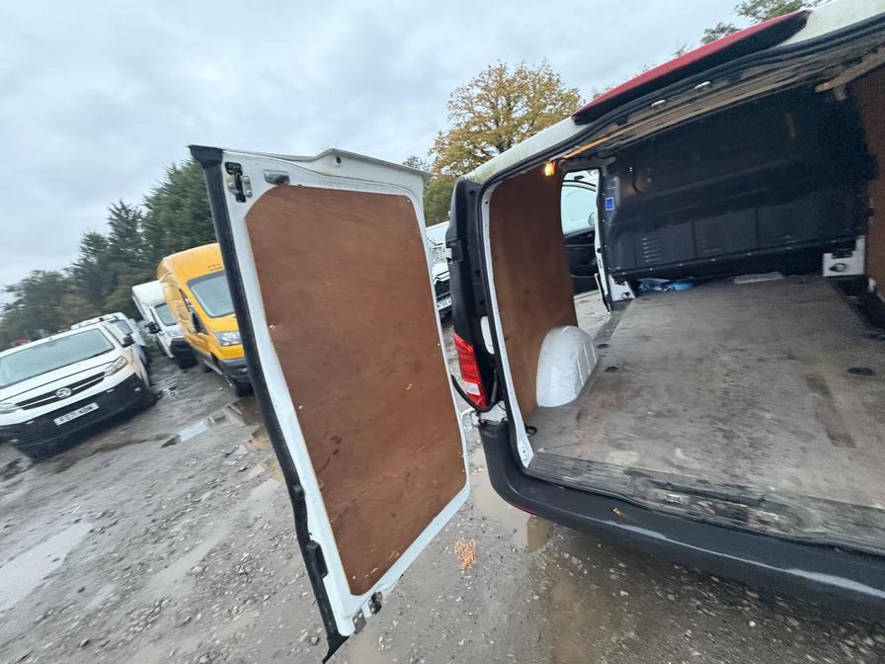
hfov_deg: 102.1
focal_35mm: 14
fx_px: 358
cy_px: 332
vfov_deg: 85.7
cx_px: 442
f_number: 2.2
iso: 1000
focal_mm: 2.22
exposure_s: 1/45
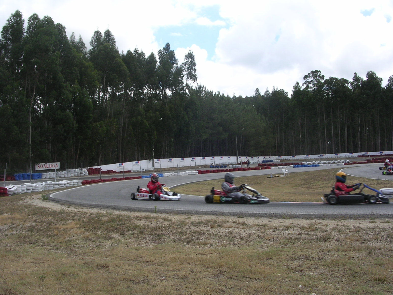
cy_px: 148
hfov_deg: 49.0
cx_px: 196
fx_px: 431
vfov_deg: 37.7
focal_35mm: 38
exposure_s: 1/257
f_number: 5.6
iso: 100
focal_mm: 5.8
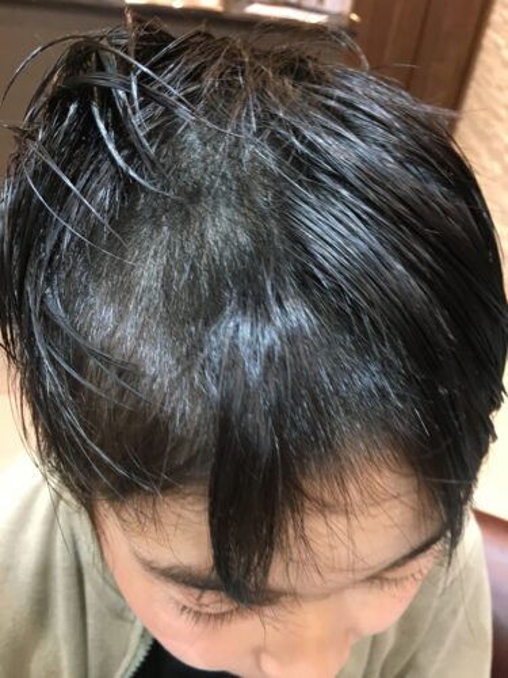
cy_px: 339
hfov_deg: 48.2
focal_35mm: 29
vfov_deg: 61.7
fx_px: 567
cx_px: 254
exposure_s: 1/24
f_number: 2.2
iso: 200
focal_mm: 4.15
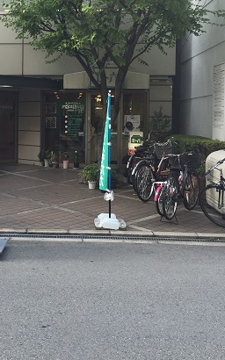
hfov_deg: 26.1
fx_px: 471
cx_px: 32
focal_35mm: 48
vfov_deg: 41.3
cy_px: 121
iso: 50
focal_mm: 4.15
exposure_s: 1/120
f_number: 2.2
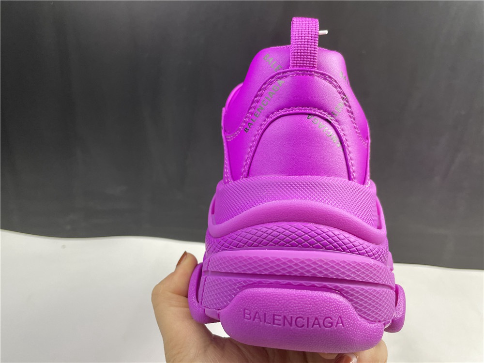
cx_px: 242
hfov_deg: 67.3
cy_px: 182
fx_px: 364
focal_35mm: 26
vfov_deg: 53.1
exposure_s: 1/109
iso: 125
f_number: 1.6
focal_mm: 4.2
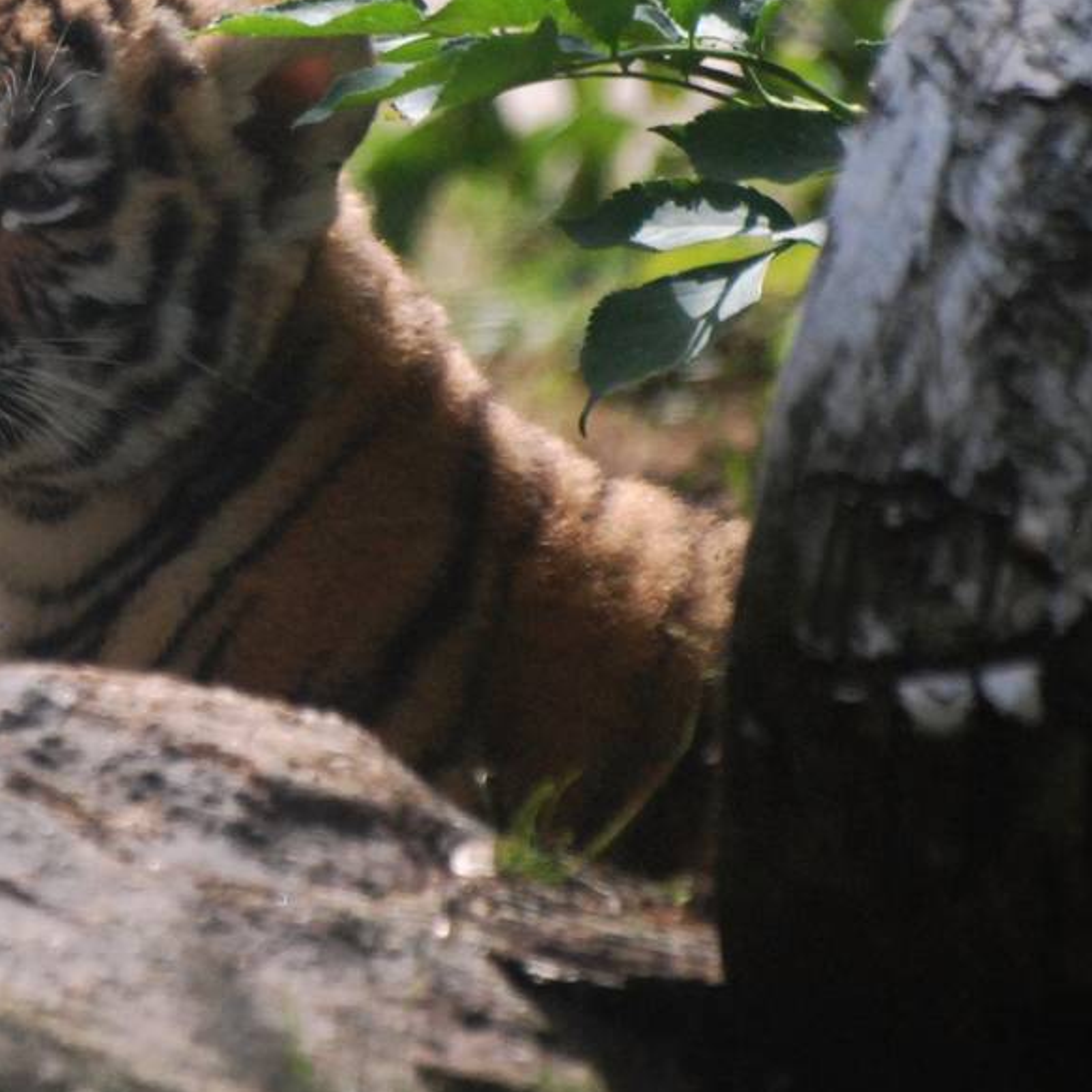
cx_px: -79
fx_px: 37618
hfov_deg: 1.7
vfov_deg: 1.7
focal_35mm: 1054
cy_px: 185
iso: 1000
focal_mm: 300
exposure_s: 1/2000
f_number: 5.6
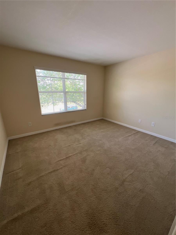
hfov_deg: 89.9
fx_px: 88
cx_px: 88
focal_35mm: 13
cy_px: 118
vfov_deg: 106.2
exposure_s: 1/99
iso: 125
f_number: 1.8
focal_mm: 1.57
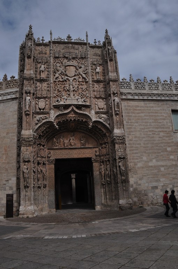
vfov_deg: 62.0
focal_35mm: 30
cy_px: 134
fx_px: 223
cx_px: 89
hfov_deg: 43.5
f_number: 13
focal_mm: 20
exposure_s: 1/640
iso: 400
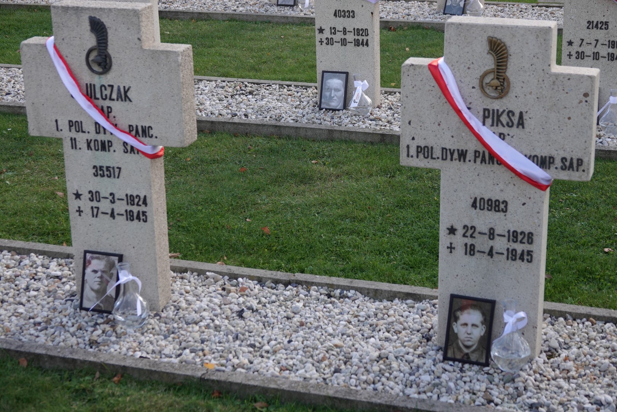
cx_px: 308
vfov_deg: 19.5
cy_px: 206
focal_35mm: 70
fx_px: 1200
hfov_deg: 28.8
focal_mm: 25.61
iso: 100
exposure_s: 1/250
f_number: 3.5
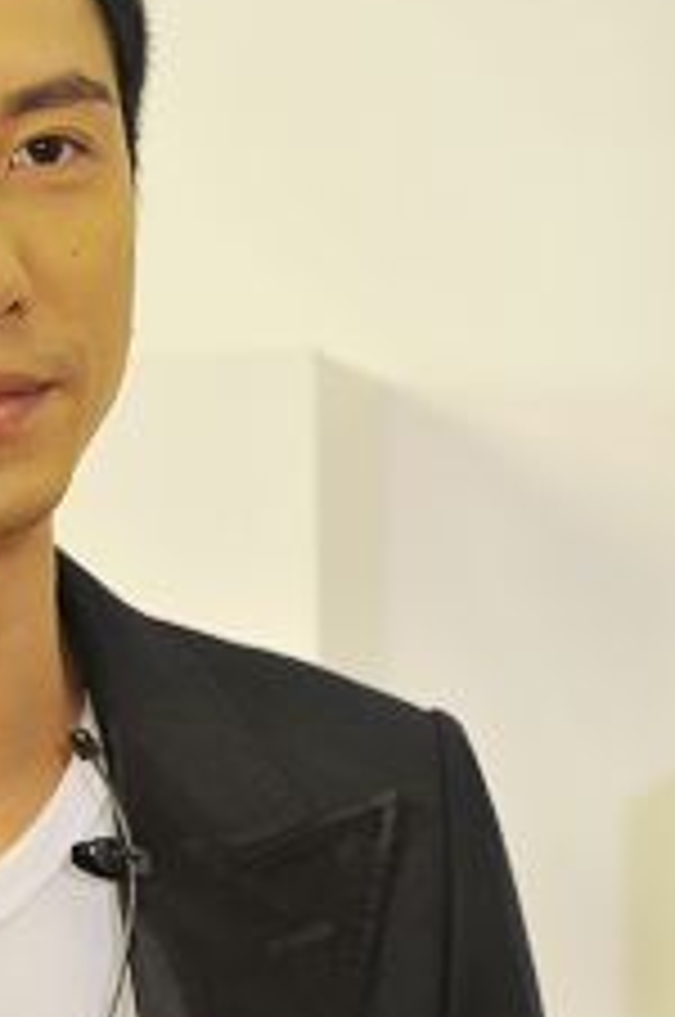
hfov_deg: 3.6
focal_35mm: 377
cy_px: 810
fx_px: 10635
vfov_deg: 5.5
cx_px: -112
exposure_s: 1/125
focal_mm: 155
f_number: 4
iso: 640
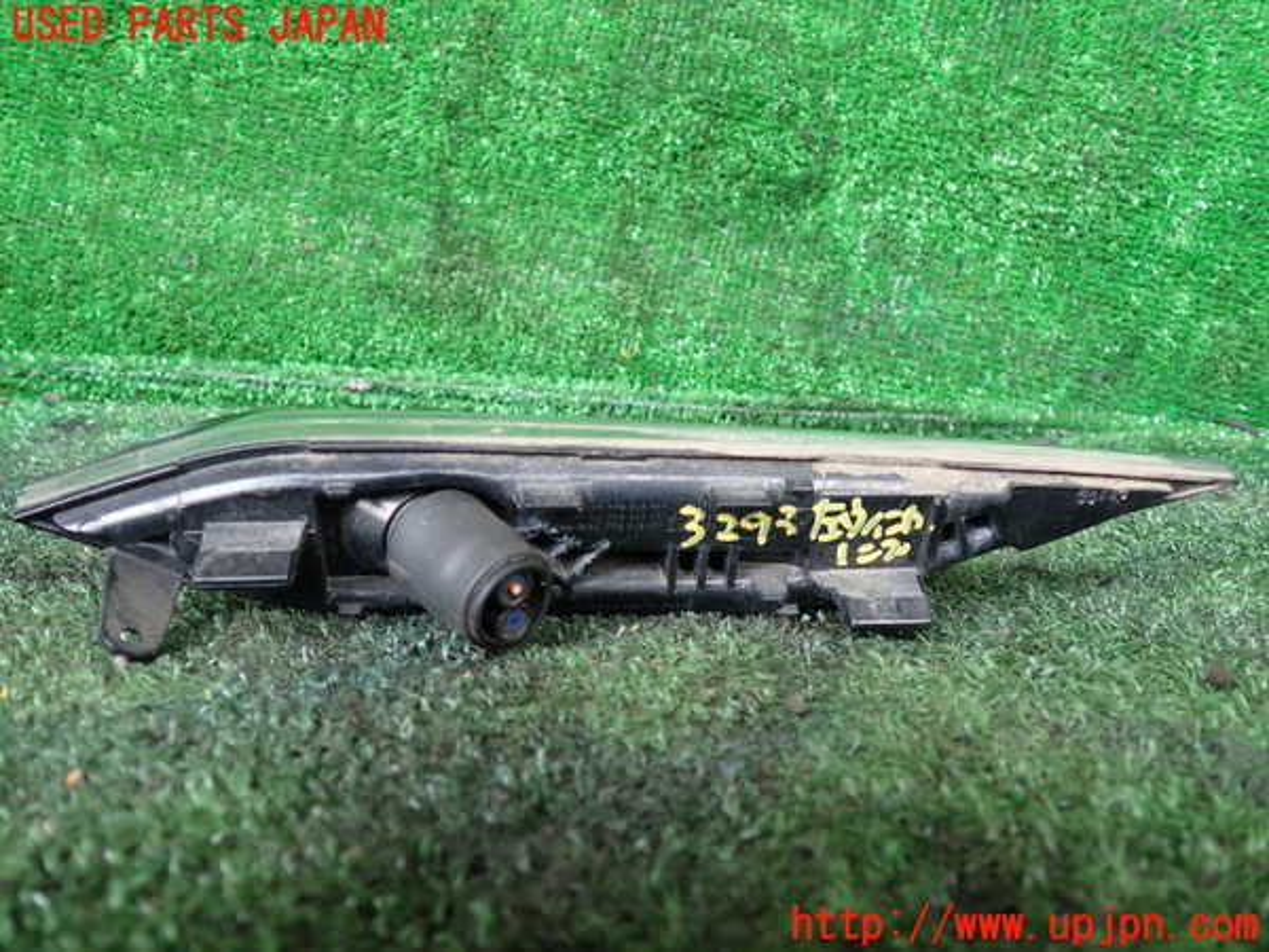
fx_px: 1100
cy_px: 476
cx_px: 634
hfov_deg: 60.0
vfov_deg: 46.8
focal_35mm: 30
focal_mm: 5.4
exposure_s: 1/50
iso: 200
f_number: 2.3
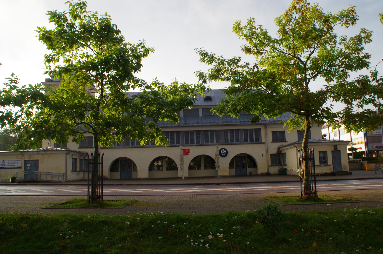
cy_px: 127
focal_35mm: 27
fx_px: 287
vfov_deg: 47.7
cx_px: 192
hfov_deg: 67.5
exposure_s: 1/100
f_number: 11
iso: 250
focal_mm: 18
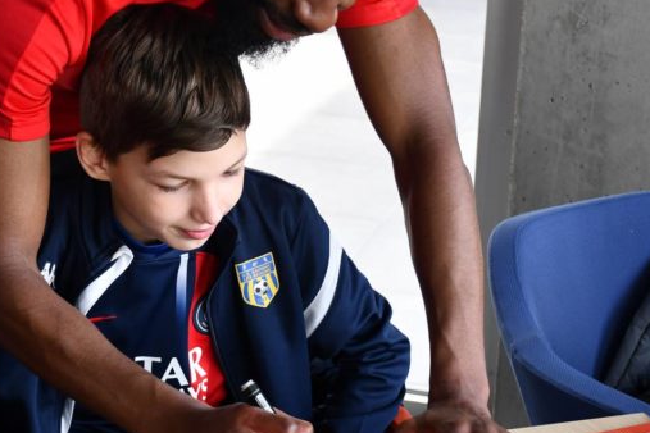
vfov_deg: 13.3
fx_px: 1860
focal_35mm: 103
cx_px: 291
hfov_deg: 19.8
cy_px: 181
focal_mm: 34
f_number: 4.2
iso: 720
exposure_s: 1/250
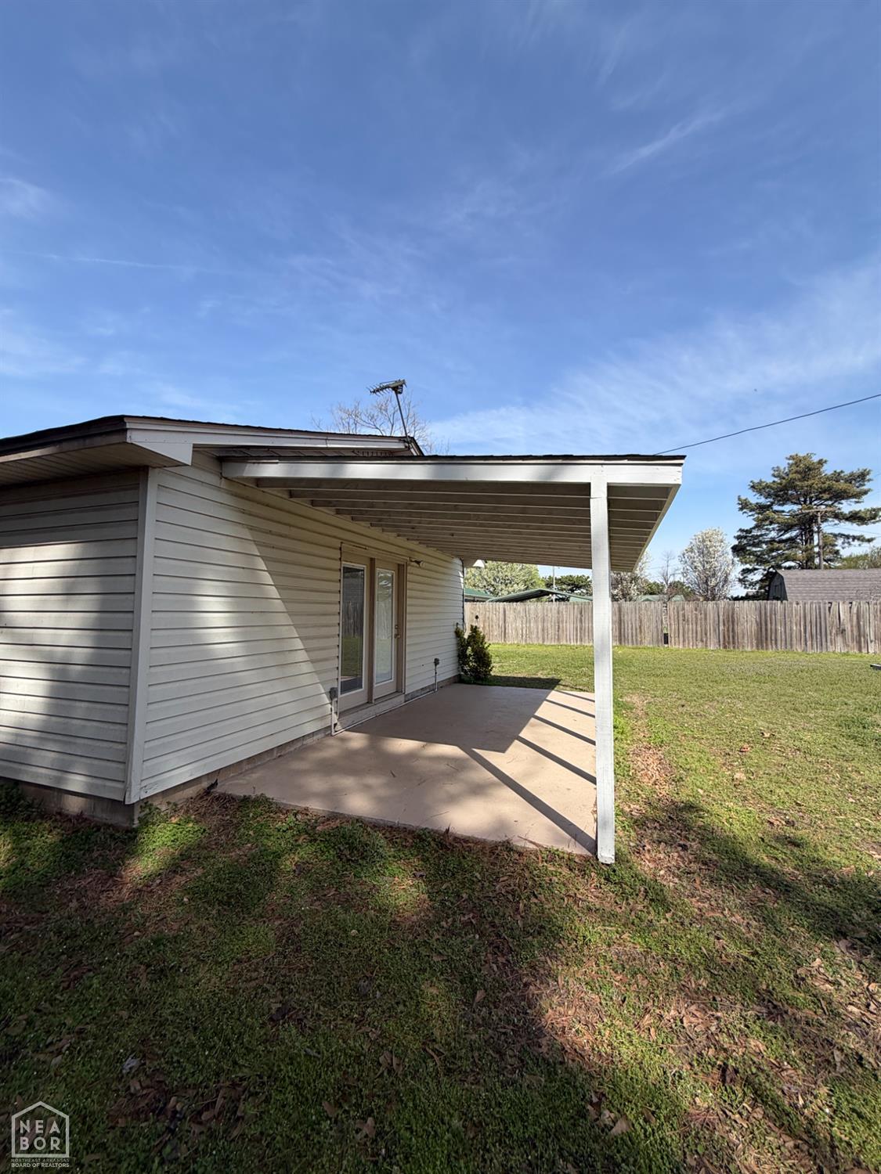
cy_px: 587
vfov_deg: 102.1
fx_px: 475
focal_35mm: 14
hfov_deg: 85.7
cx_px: 440
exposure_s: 1/770
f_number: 2.2
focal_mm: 2.22
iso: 32
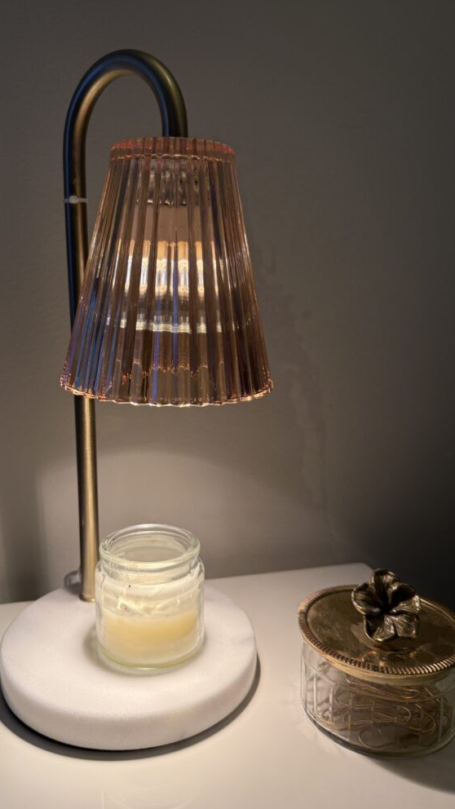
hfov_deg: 42.7
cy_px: 402
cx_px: 180
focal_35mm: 27
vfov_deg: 69.9
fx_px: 579
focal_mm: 6.76
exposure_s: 1/267
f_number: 1.78
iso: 100
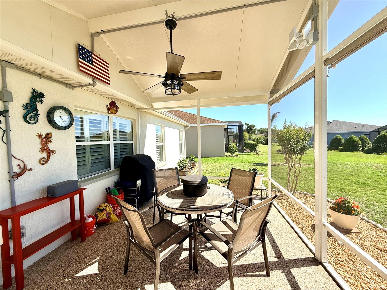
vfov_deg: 85.7
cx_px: 194
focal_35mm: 14
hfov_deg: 102.1
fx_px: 157
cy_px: 145
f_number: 2.2
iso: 50
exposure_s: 1/888
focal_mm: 2.22
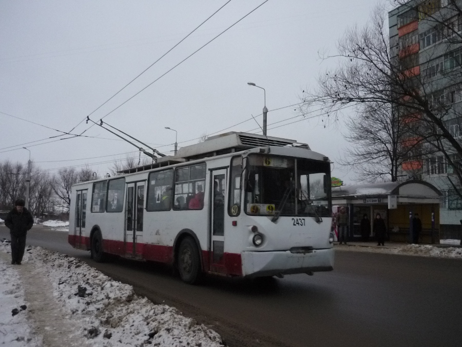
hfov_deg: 55.4
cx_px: 231
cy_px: 174
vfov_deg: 42.9
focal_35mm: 33
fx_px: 440
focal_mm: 5.5
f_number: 2.8
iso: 400
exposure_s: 1/250
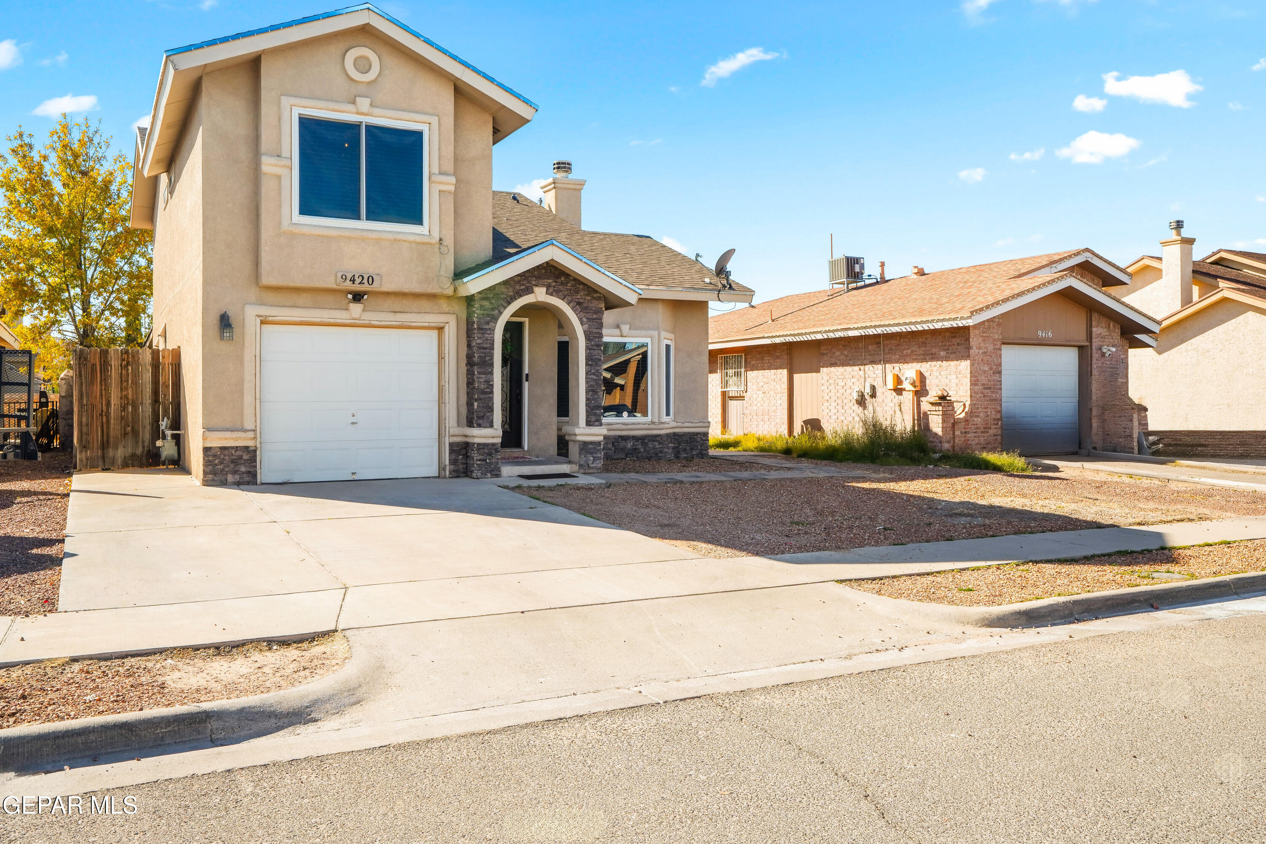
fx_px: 985
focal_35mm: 28
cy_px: 422
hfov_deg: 65.5
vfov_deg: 46.4
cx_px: 633
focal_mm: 28
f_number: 11
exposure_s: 1/125
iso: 640
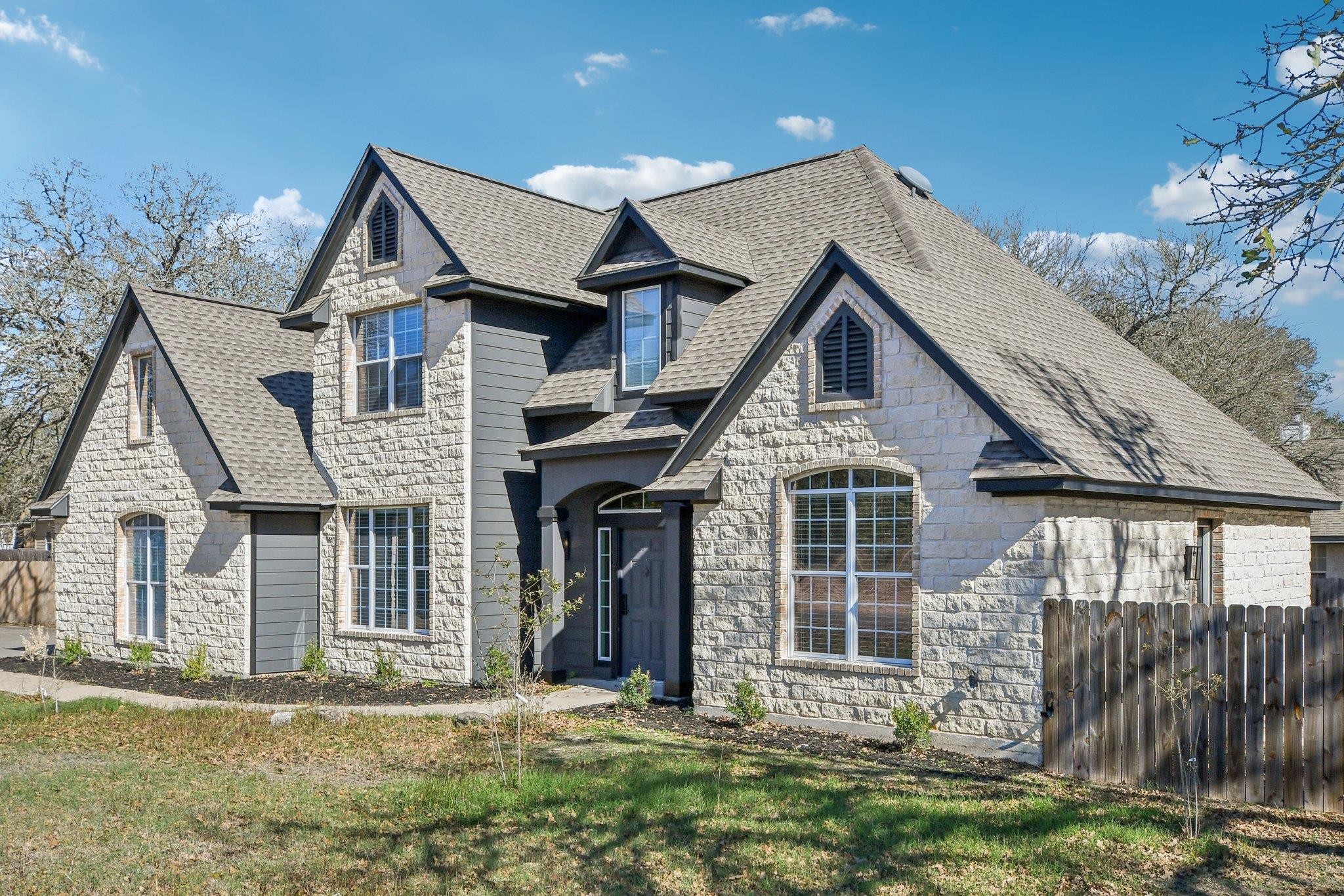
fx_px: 1232
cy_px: 448
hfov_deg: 57.2
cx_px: 672
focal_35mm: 33
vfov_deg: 40.0
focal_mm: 22
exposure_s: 1/1600
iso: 400
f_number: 8
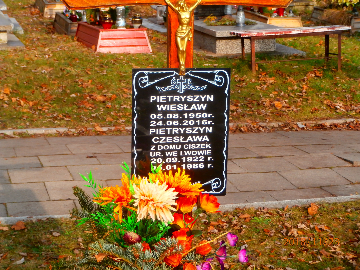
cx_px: 180
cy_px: 135
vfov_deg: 17.2
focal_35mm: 86
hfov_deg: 22.8
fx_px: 894
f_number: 5
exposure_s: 1/250
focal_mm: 15.16
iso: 100
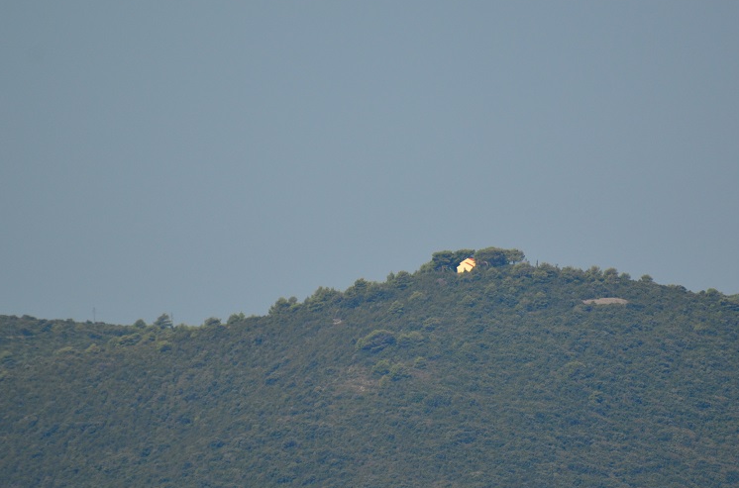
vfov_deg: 2.3
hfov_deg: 3.4
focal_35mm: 603
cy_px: 201
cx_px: 408
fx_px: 12344
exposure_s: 1/2000
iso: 400
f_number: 5.6
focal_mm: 300
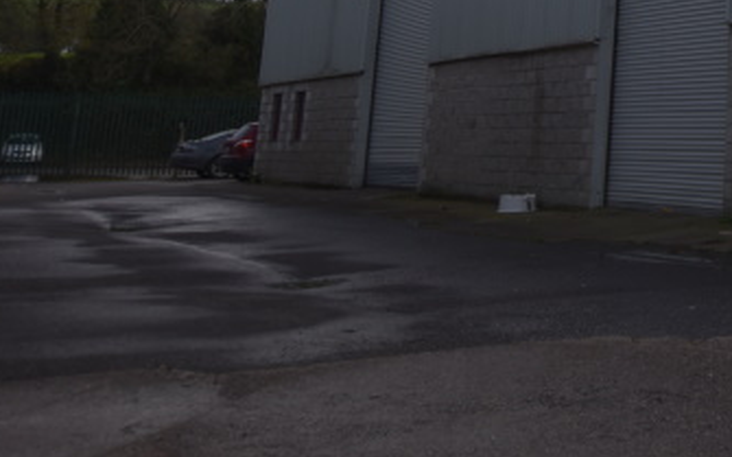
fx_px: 1366
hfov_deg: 24.5
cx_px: 1042
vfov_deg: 17.3
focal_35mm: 69
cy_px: -207
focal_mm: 15
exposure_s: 1/200
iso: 100
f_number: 6.3
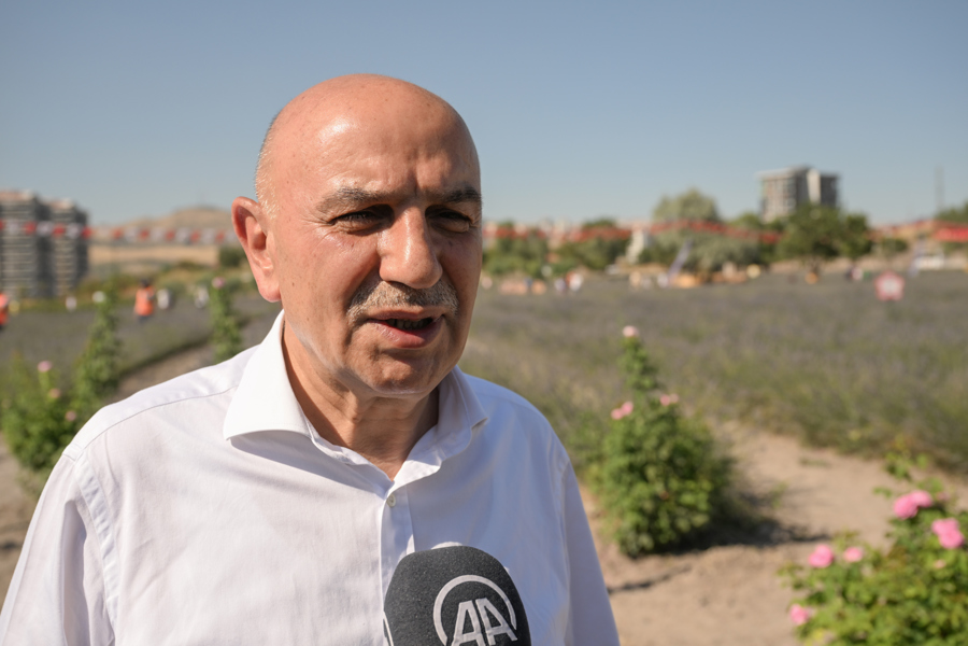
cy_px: 323
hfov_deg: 48.5
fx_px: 1075
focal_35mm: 40
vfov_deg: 33.4
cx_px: 484
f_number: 5.6
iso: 160
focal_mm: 40
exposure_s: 1/1000
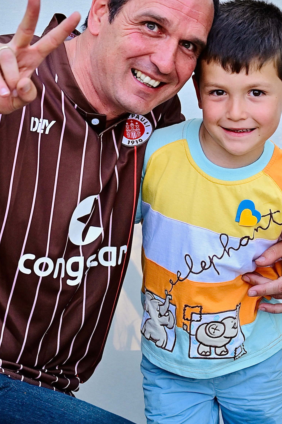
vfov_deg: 21.7
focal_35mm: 94
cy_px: 245
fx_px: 1106
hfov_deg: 14.5
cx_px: 143
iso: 640
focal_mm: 57
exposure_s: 1/320
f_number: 4
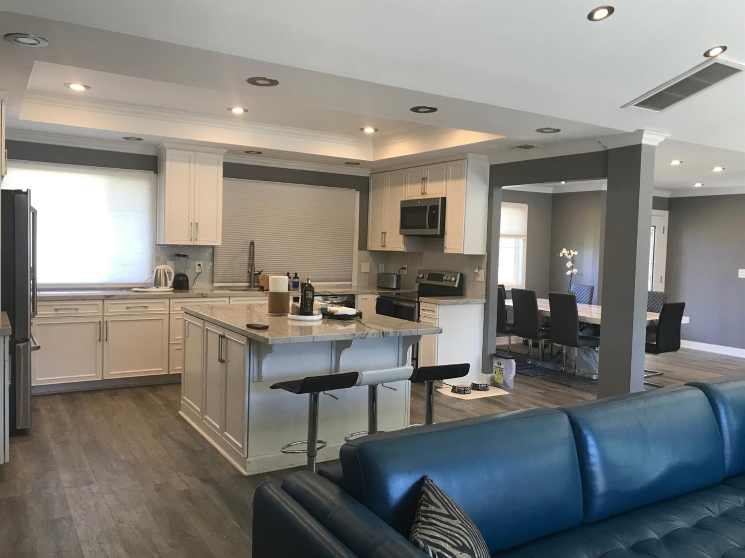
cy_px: 279
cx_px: 372
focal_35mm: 28
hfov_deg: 63.5
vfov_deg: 49.7
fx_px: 602
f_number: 1.8
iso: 25
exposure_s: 1/30
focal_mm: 3.99
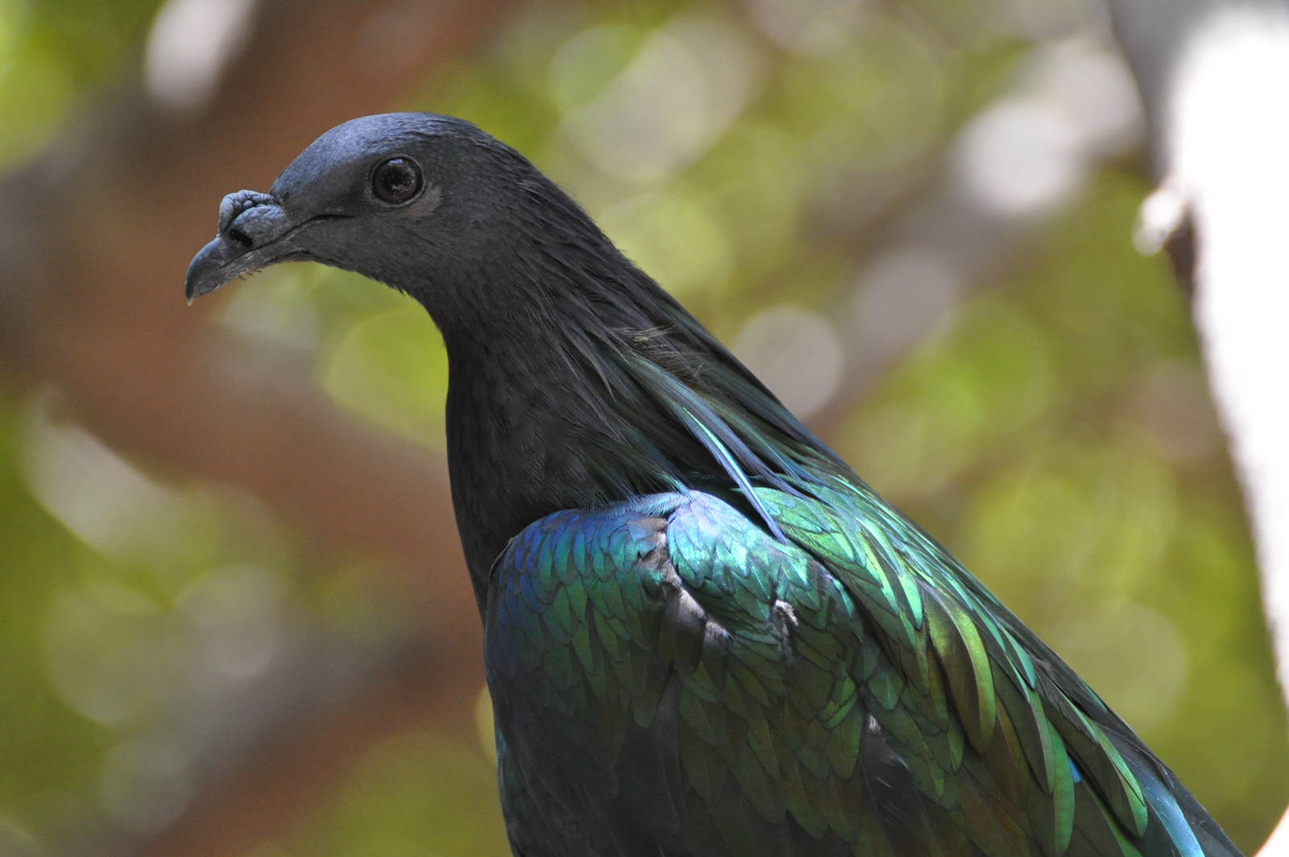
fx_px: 12875
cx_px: 644
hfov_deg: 5.7
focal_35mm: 360
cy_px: 428
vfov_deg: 3.8
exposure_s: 1/320
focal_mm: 240
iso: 1600
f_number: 5.3
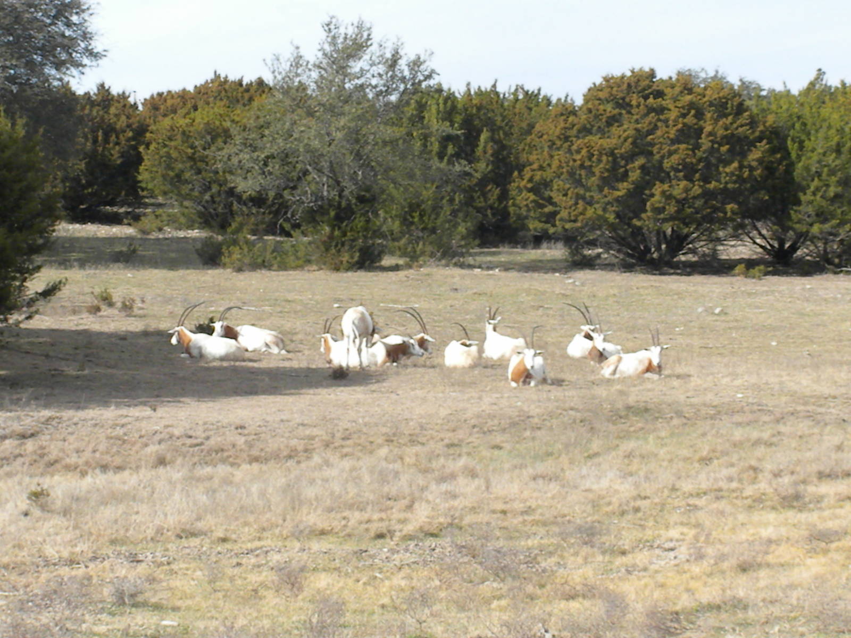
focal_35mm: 119
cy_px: 319
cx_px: 426
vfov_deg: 12.5
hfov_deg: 16.6
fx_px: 2925
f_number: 14
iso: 640
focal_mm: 21
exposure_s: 1/310
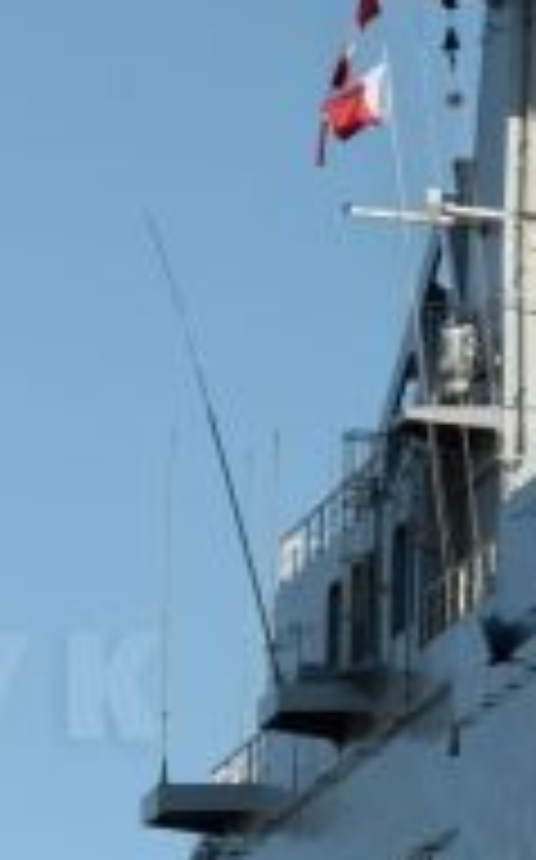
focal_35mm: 336
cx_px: 669
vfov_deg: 6.2
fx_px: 7871
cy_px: 1306
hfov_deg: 3.9
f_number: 8
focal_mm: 70
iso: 100
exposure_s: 1/320
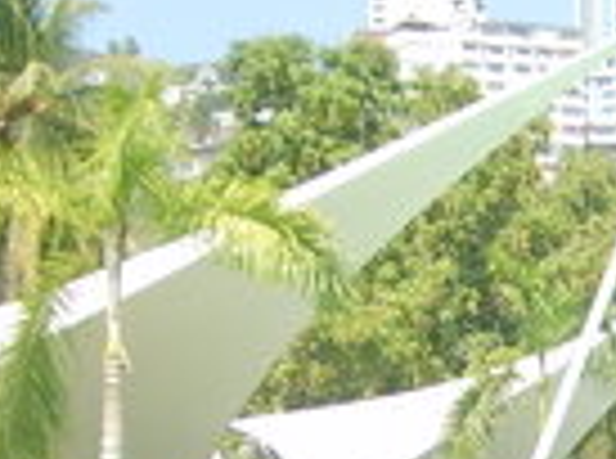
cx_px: 674
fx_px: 2911
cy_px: 486
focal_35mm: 164
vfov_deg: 8.9
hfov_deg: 11.9
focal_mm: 5.8
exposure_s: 1/500
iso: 50
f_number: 2.8
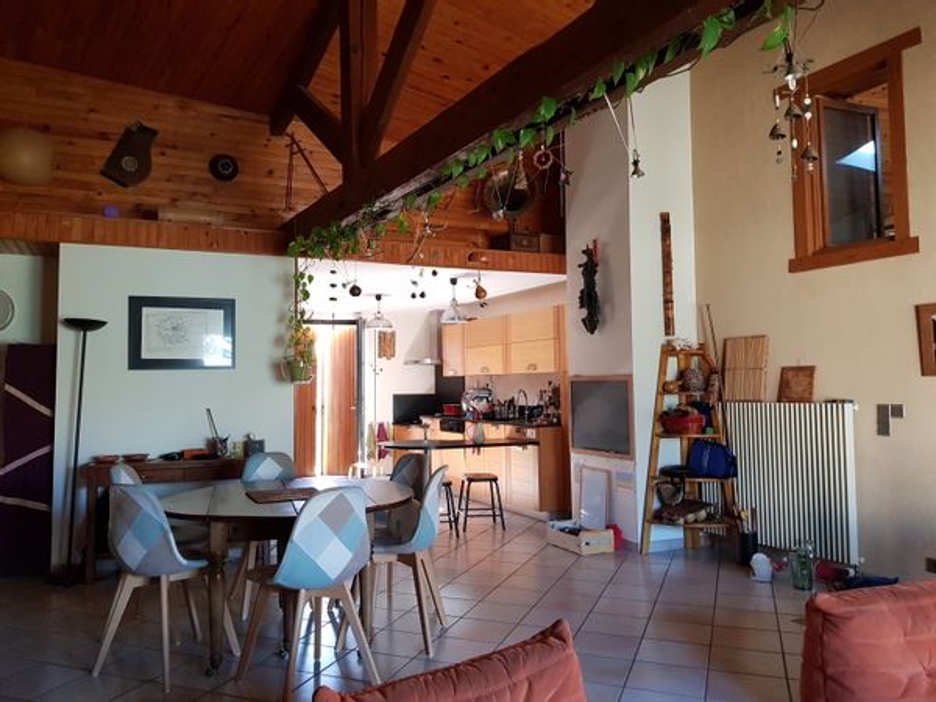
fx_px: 703
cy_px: 351
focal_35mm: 26
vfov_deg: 53.1
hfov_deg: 67.3
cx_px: 468
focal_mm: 4.2
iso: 200
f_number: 1.7
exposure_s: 1/60
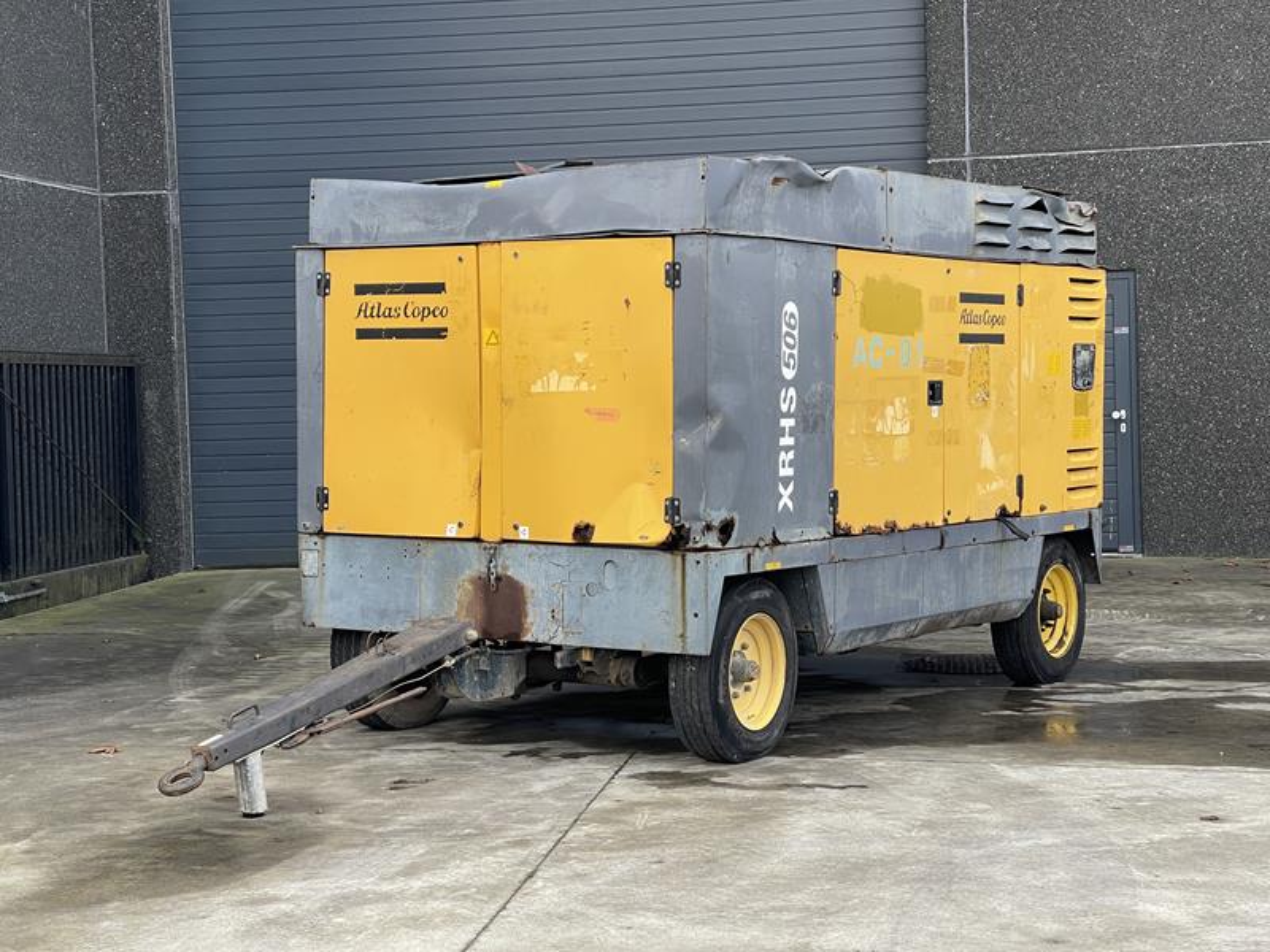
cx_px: 635
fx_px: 2348
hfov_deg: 30.3
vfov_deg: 22.9
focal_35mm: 64
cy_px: 476
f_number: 2.2
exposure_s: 1/99
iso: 32
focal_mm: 7.5
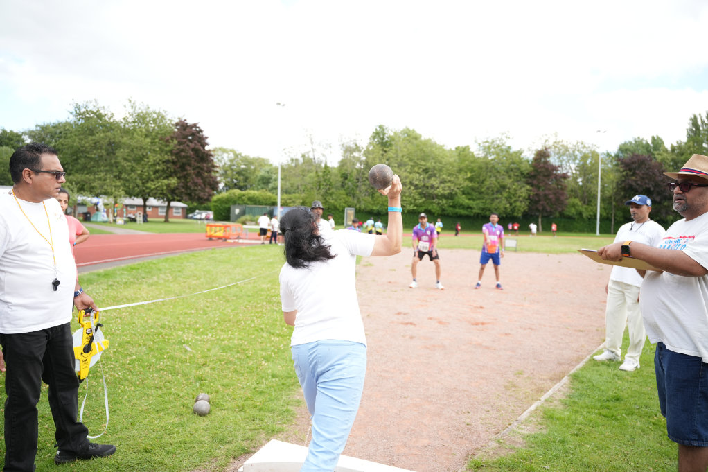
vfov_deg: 53.1
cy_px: 236
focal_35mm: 24
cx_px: 354
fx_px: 472
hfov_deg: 73.8
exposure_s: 1/800
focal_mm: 24
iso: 250
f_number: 2.8
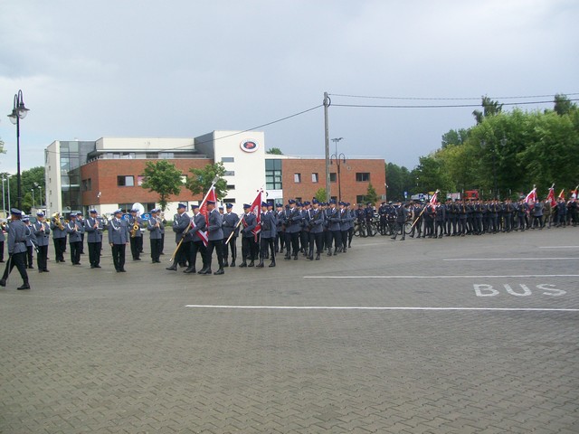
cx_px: 290
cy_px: 217
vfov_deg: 39.7
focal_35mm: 36
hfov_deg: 51.4
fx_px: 602
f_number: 2.7
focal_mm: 6
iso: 64
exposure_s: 1/640
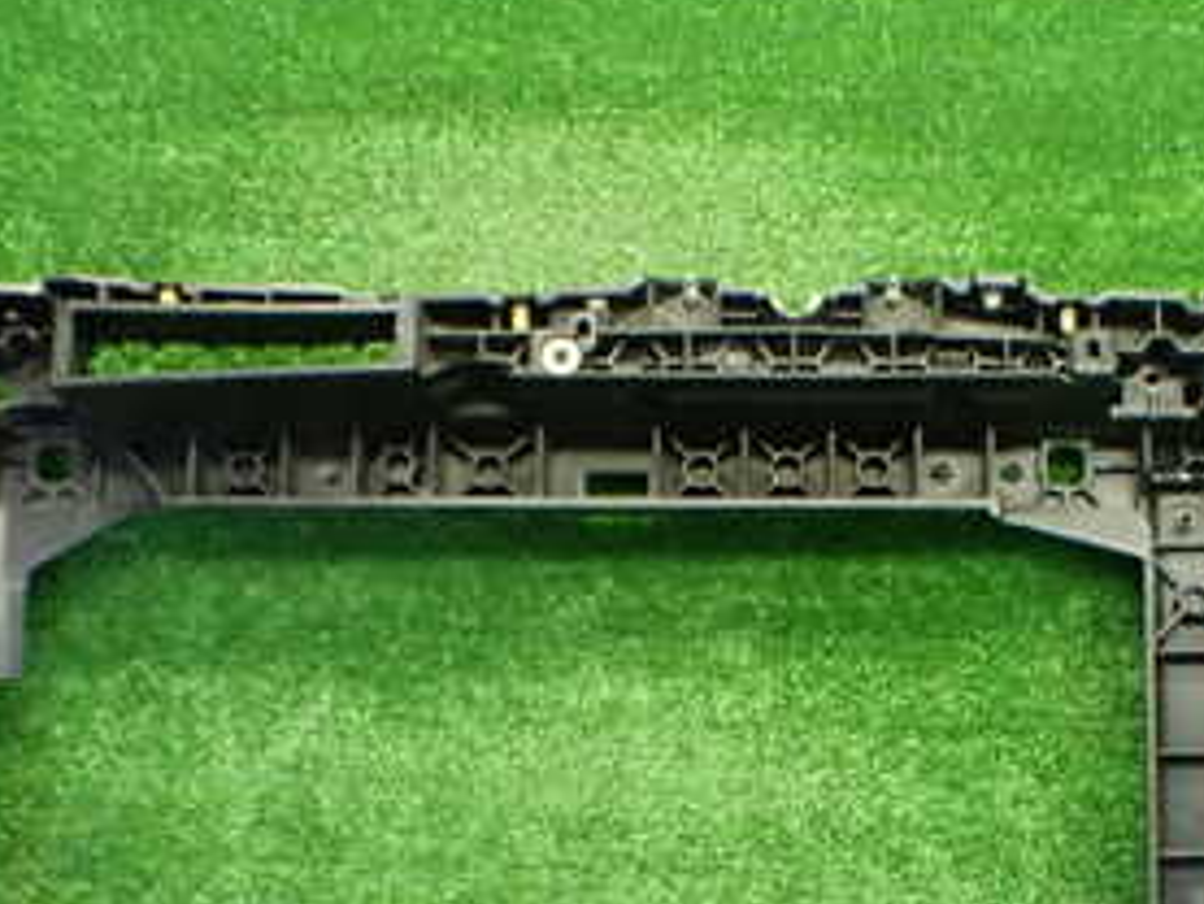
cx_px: 769
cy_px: 808
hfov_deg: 29.7
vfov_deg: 22.1
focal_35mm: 65
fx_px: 2262
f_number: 2.3
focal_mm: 5.4
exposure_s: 1/100
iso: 800
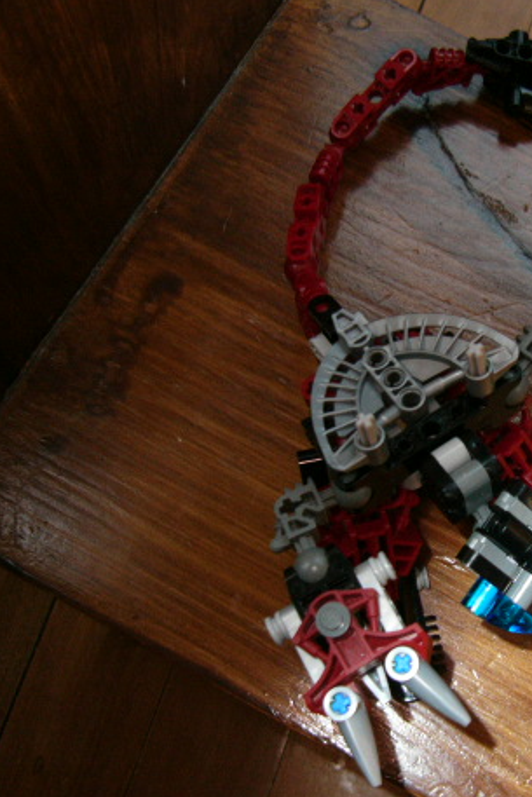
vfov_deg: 38.9
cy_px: 399
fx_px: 1130
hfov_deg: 25.3
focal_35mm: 51
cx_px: 525
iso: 100
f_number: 2.8
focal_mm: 5.8
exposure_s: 1/60
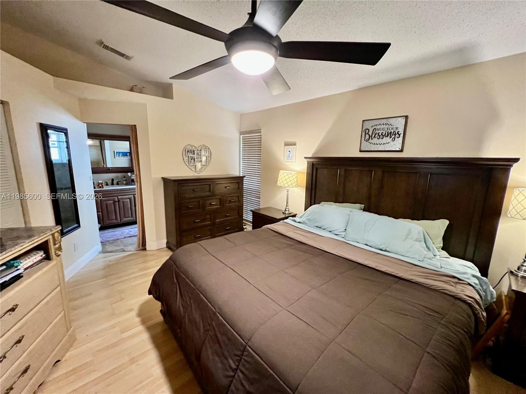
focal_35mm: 13
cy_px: 197
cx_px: 263
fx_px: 198
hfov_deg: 106.2
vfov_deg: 89.9
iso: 640
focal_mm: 1.57
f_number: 1.8
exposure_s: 1/60
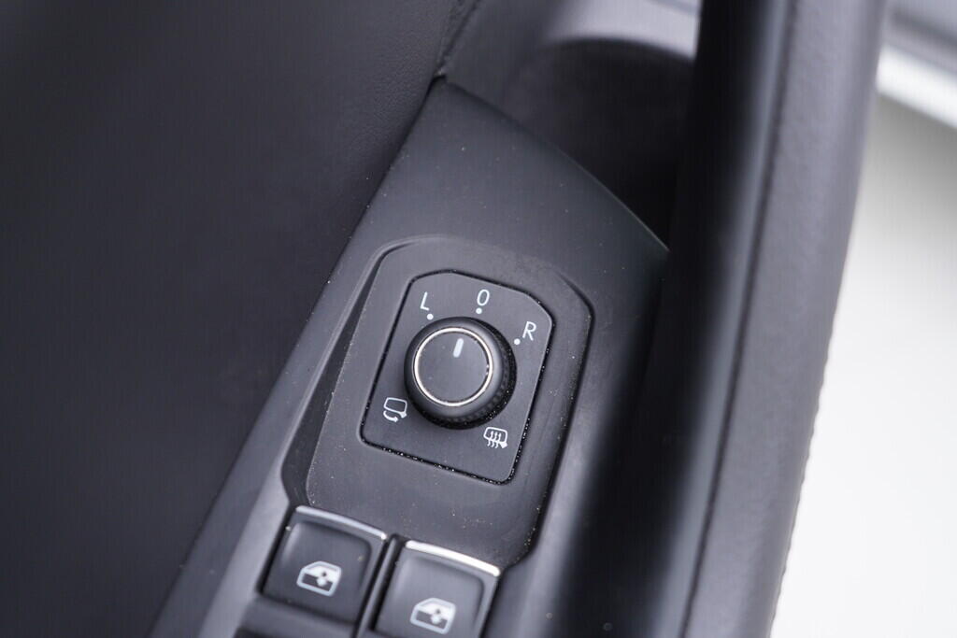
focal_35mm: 36
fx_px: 957
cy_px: 319
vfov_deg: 36.9
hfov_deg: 53.1
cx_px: 478
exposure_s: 1/40
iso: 320
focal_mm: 24
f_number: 2.8
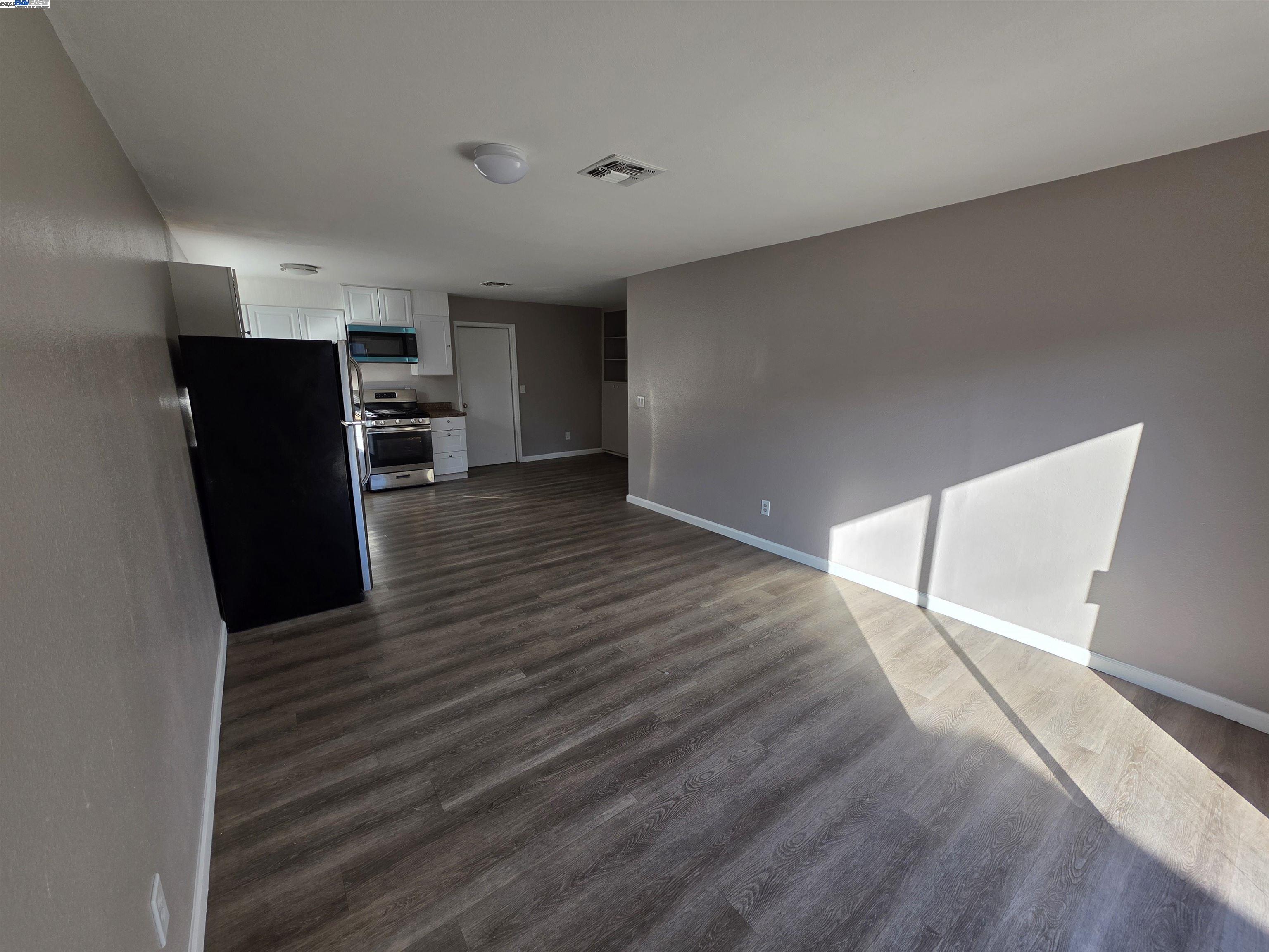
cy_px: 476
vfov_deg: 89.9
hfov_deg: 106.2
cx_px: 634
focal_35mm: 13
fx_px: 477
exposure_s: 1/381
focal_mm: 2.2
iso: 40
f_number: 1.9
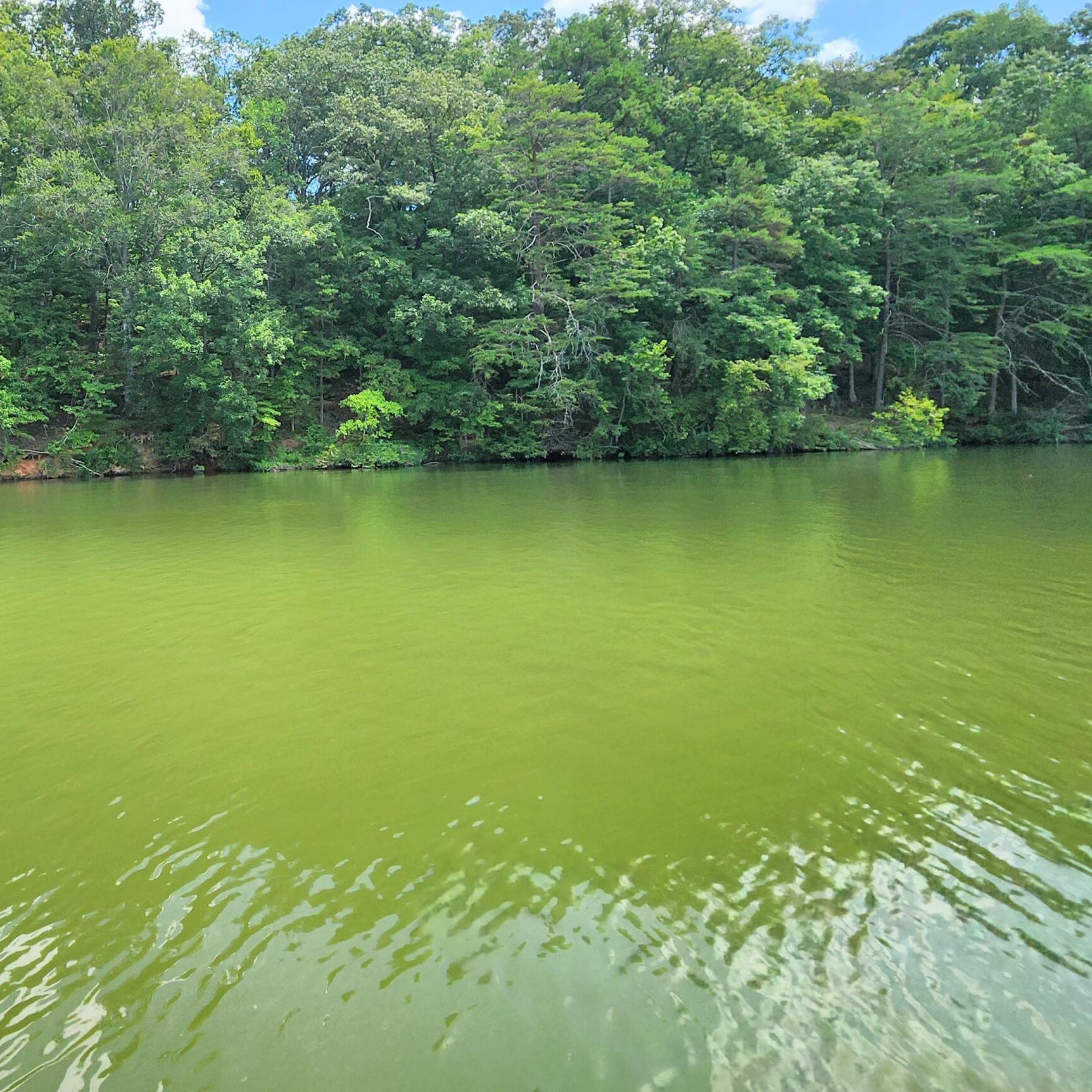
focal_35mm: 20
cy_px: 386
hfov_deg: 67.6
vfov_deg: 73.1
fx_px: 714
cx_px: 215
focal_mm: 2.2
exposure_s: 1/1126
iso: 50
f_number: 2.2
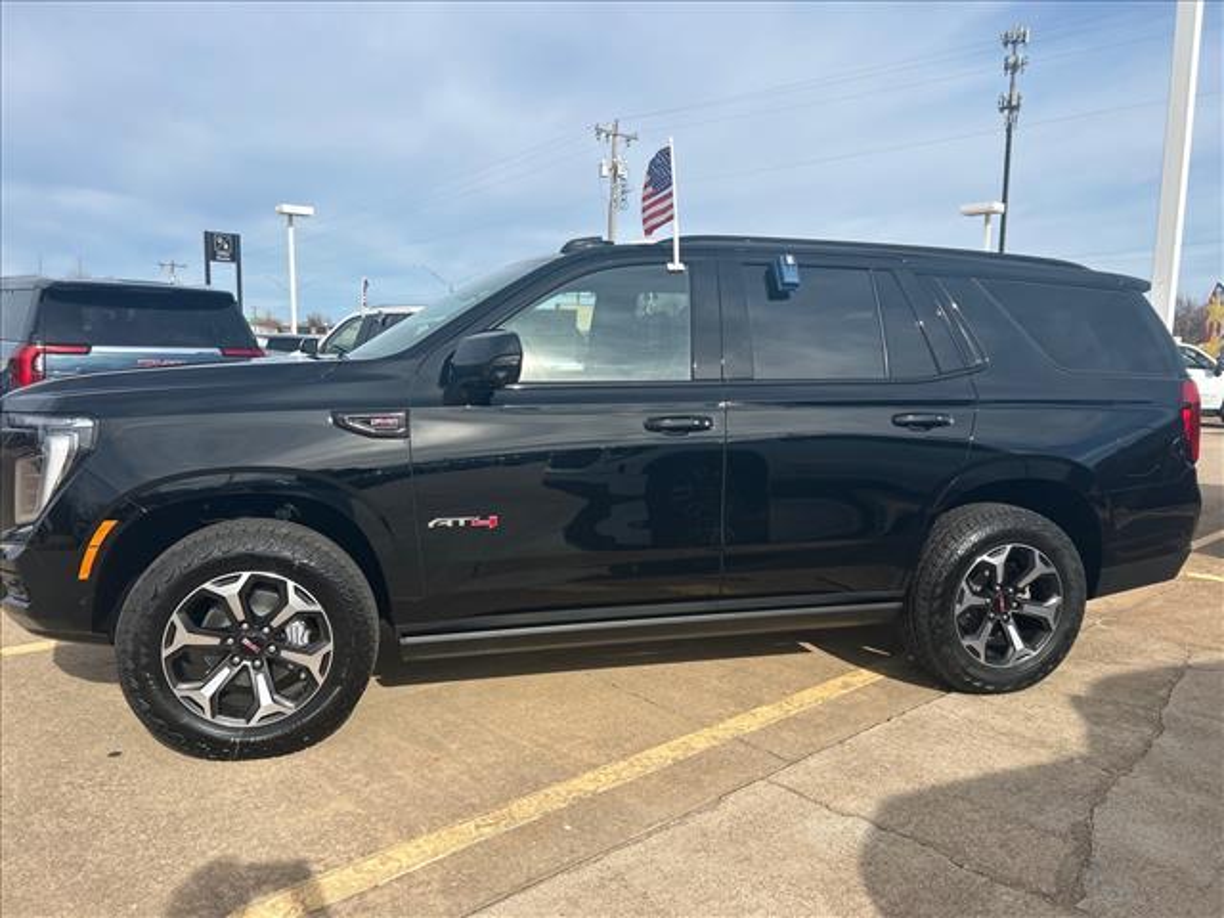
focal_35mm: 26
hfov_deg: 67.3
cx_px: 612
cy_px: 459
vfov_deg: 53.1
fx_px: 919
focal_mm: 5.7
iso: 50
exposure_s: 1/3831
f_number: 1.5
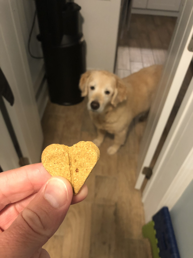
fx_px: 208
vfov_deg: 63.4
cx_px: 96
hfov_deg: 49.7
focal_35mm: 28
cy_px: 129
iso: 100
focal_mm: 4
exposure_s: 1/9
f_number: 1.8
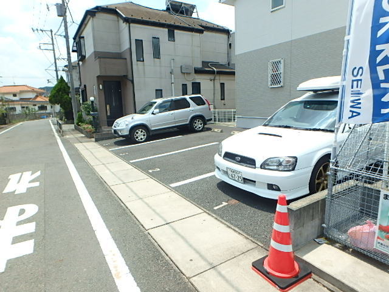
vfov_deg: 63.4
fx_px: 236
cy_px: 146
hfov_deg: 79.0
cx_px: 194
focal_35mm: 21
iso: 125
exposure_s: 1/800
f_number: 3.5
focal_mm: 3.7
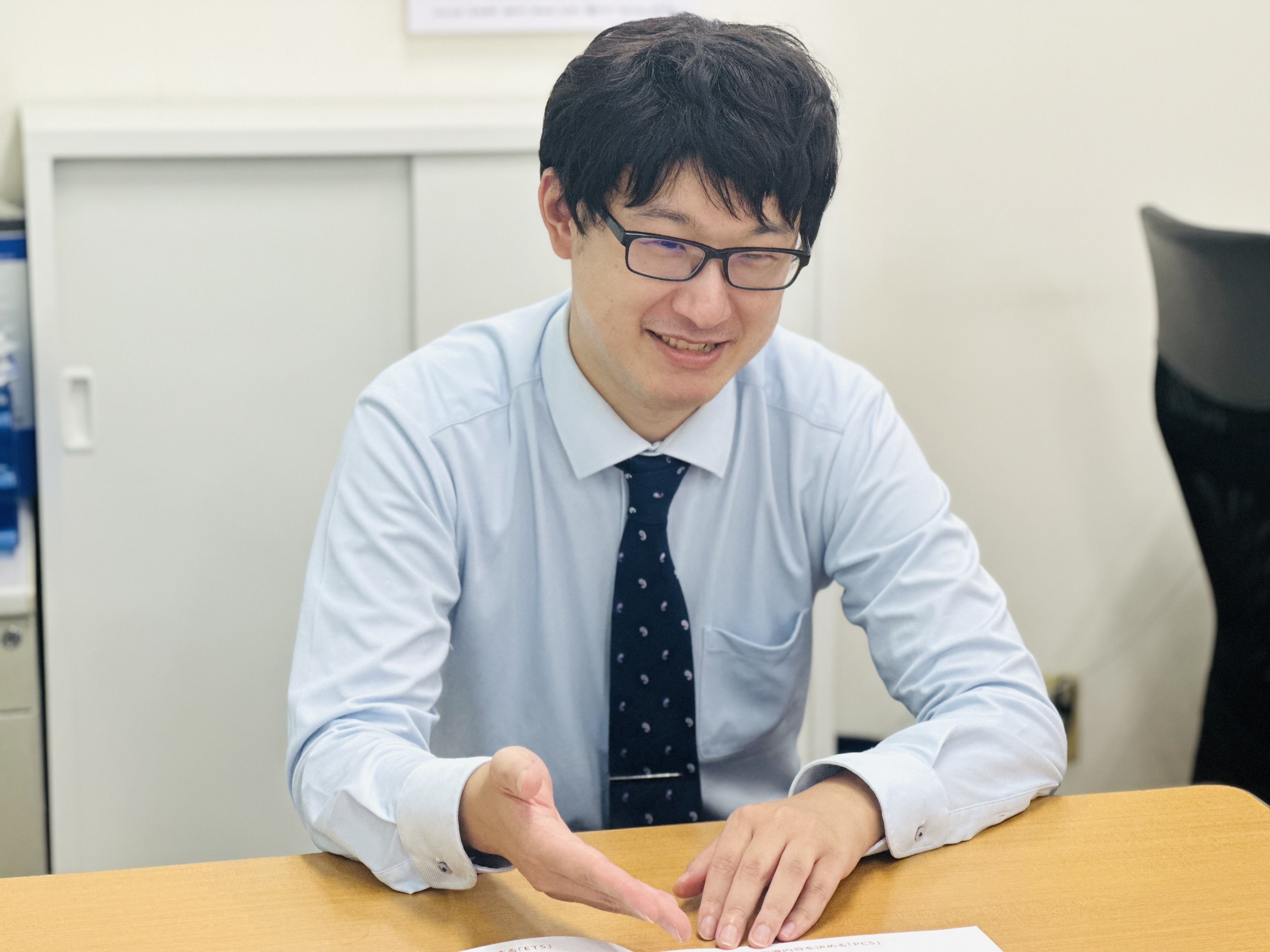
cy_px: 476
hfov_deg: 25.3
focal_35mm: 77
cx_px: 635
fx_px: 2825
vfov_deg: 19.1
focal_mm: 9
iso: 250
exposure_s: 1/73
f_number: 2.8
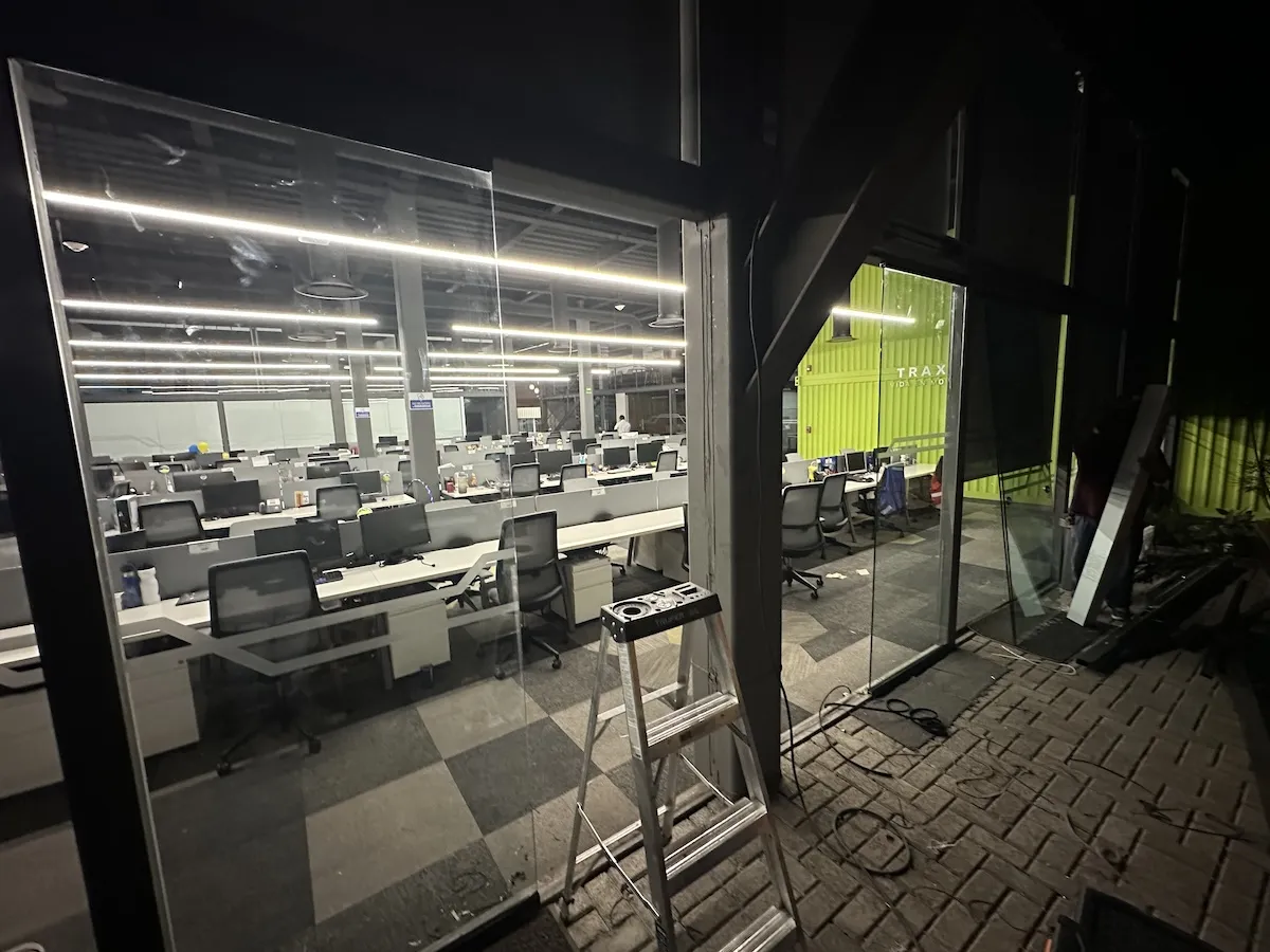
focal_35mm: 14
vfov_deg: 85.7
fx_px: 514
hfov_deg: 102.1
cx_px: 635
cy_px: 476
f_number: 2.2
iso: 1000
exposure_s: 1/60
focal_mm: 2.22
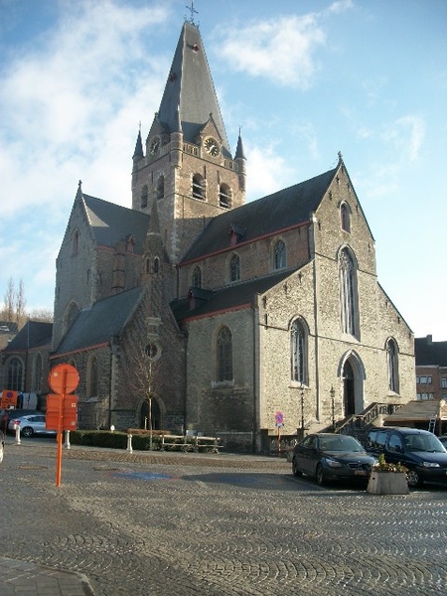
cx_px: 224
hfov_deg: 44.2
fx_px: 551
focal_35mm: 32
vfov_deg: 56.8
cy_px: 298
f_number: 8.8
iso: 80
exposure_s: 1/80
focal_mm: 5.7
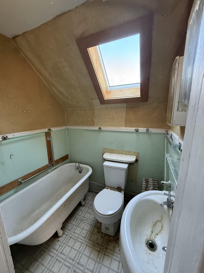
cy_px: 136
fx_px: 110
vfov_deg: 102.1
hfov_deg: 85.7
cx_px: 102
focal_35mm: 14
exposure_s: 1/60
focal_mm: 2.22
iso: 320
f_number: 2.2
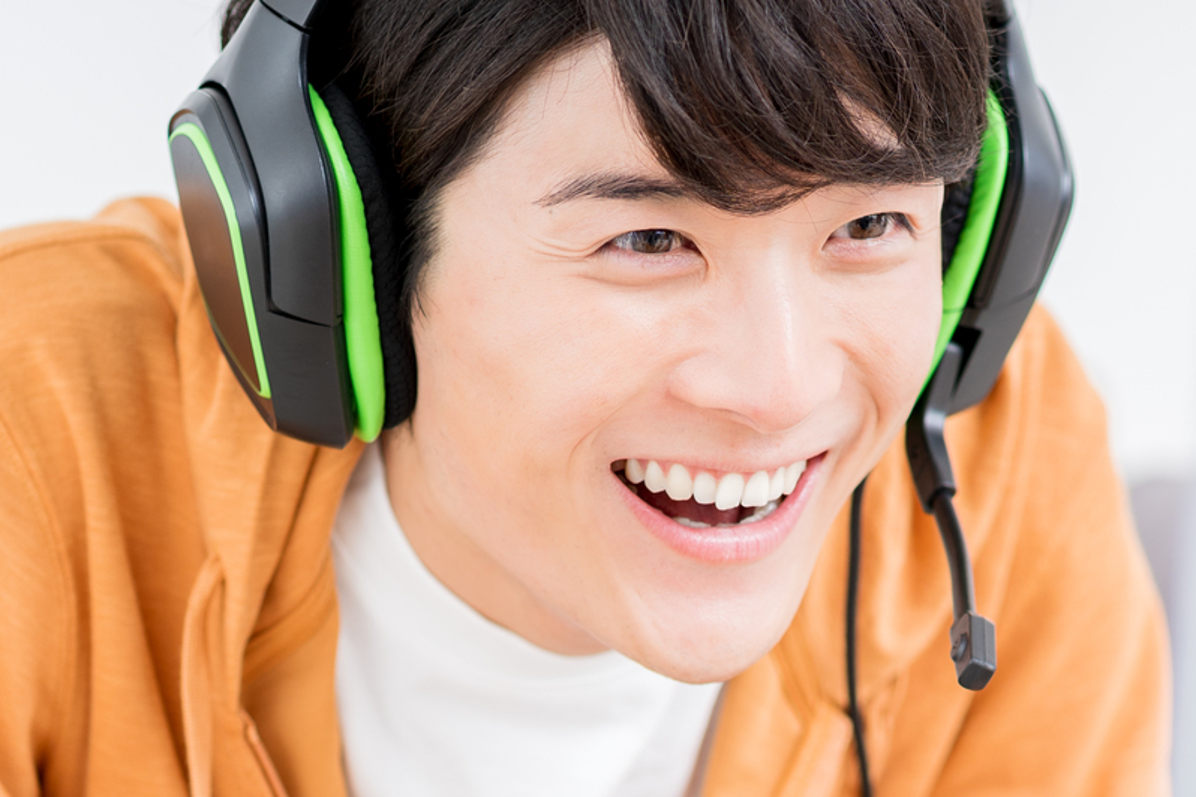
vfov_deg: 6.4
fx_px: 7076
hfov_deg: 9.7
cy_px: 748
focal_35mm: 213
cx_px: 796
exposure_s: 1/200
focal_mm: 85
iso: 125
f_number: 2.5
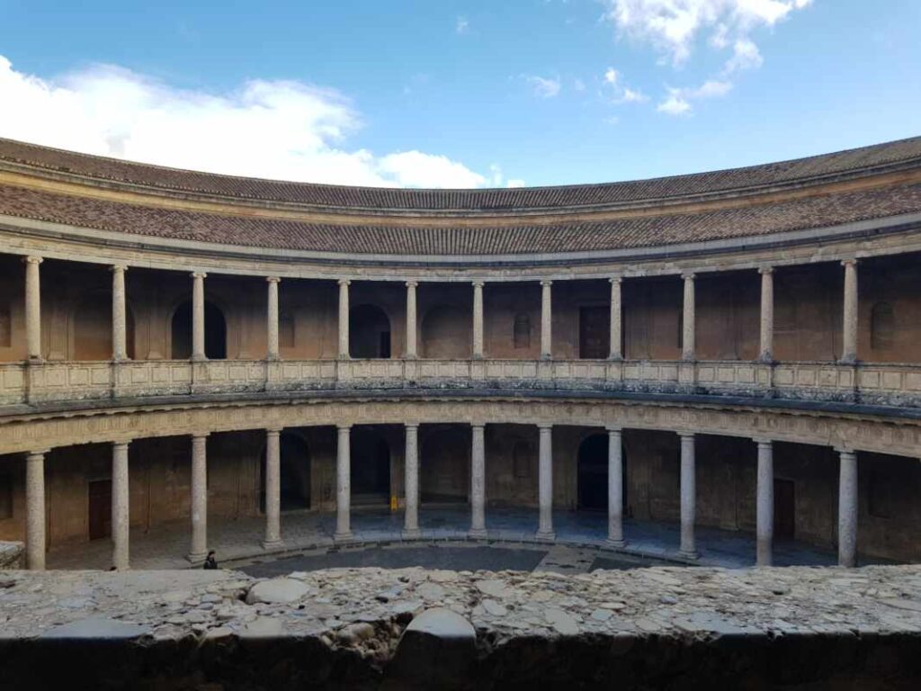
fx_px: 692
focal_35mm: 26
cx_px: 460
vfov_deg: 53.1
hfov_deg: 67.3
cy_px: 346
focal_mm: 4.2
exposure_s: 1/650
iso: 40
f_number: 1.7
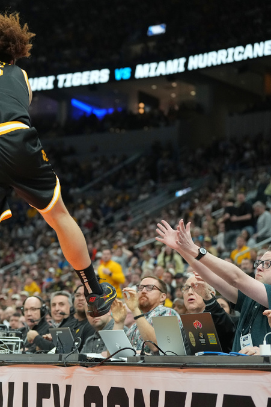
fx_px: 1196
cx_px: 25
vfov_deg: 19.3
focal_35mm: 106
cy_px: 204
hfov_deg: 12.8
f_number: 2.8
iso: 3200
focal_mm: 70
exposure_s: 1/2500
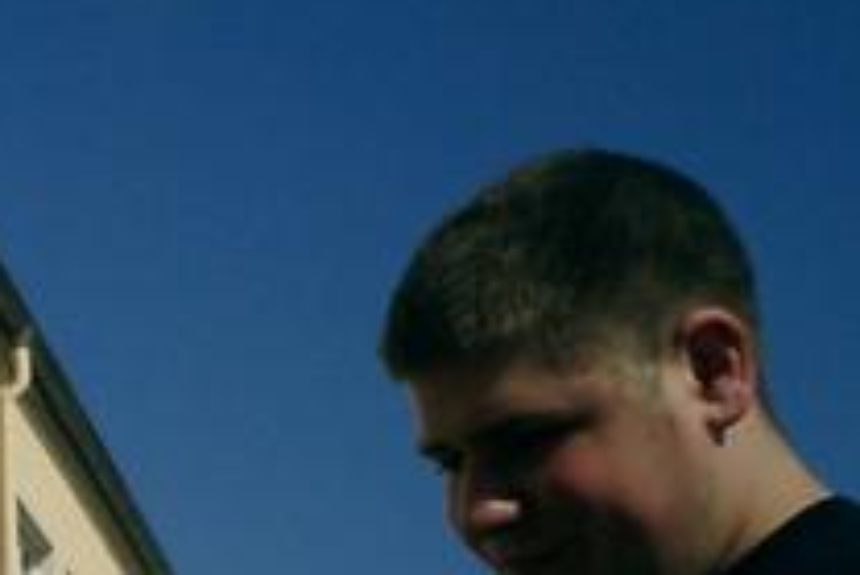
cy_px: 778
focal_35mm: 115
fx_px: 2749
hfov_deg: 17.0
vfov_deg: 11.6
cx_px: -153
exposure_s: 1/6400
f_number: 3.2
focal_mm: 7.5
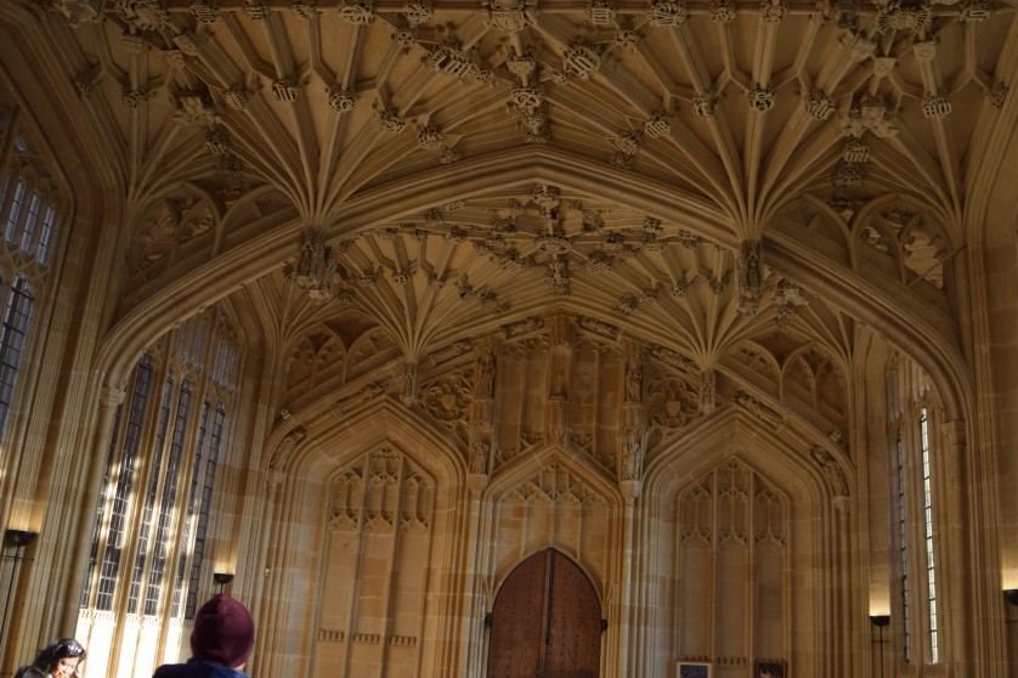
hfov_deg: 57.2
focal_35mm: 33
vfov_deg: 39.9
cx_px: 554
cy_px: 351
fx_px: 933
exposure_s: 1/100
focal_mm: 18
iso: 200
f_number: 3.5
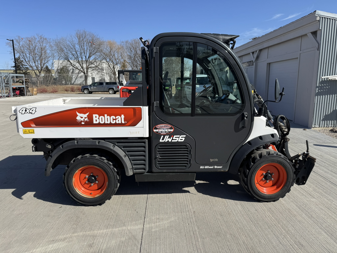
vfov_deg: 56.8
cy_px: 126
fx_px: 234
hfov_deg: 71.6
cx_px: 168
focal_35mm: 24
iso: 80
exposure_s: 1/4049
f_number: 1.78
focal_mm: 6.76
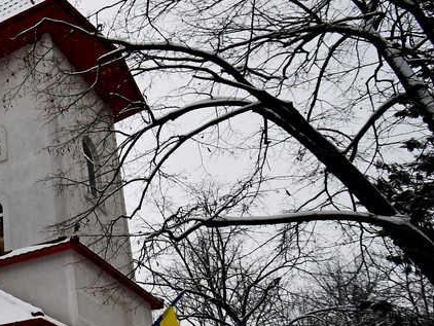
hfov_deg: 34.9
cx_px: -103
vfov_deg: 34.4
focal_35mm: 41
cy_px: 247
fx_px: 514
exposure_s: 1/6400
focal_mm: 10
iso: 800
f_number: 4.5
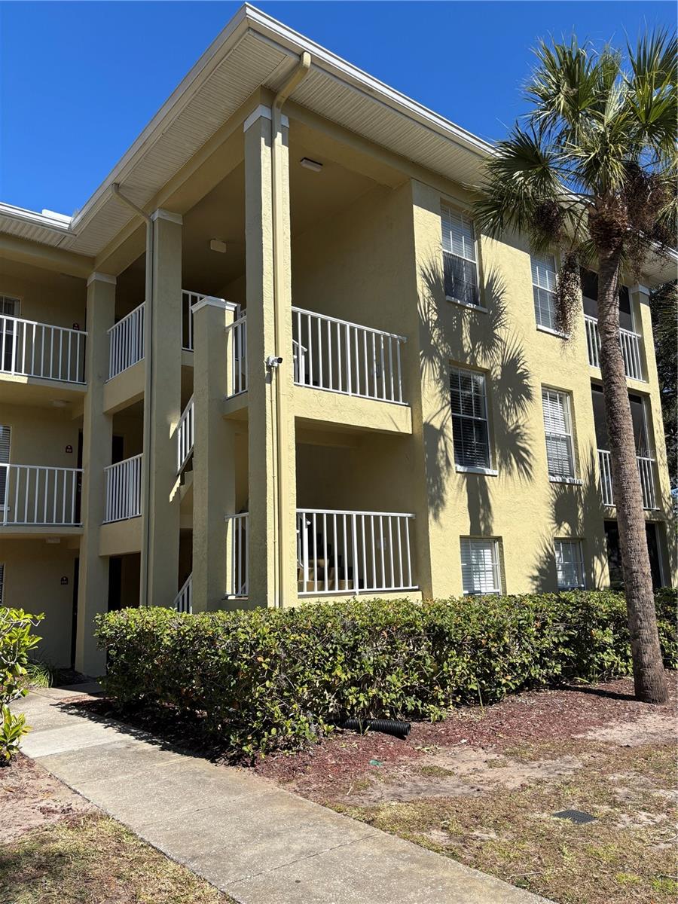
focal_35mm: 26
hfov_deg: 53.1
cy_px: 452
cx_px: 339
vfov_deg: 67.3
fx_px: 679
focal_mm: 5.96
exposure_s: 1/2857
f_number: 1.6
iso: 50
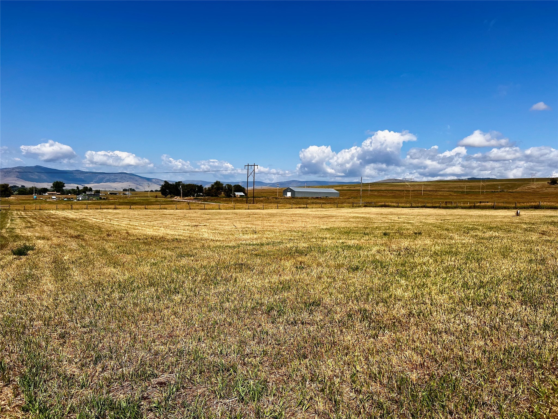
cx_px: 279
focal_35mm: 26
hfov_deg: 67.3
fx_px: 419
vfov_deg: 53.1
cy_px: 210
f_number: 1.5
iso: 50
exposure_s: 1/6579
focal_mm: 5.7
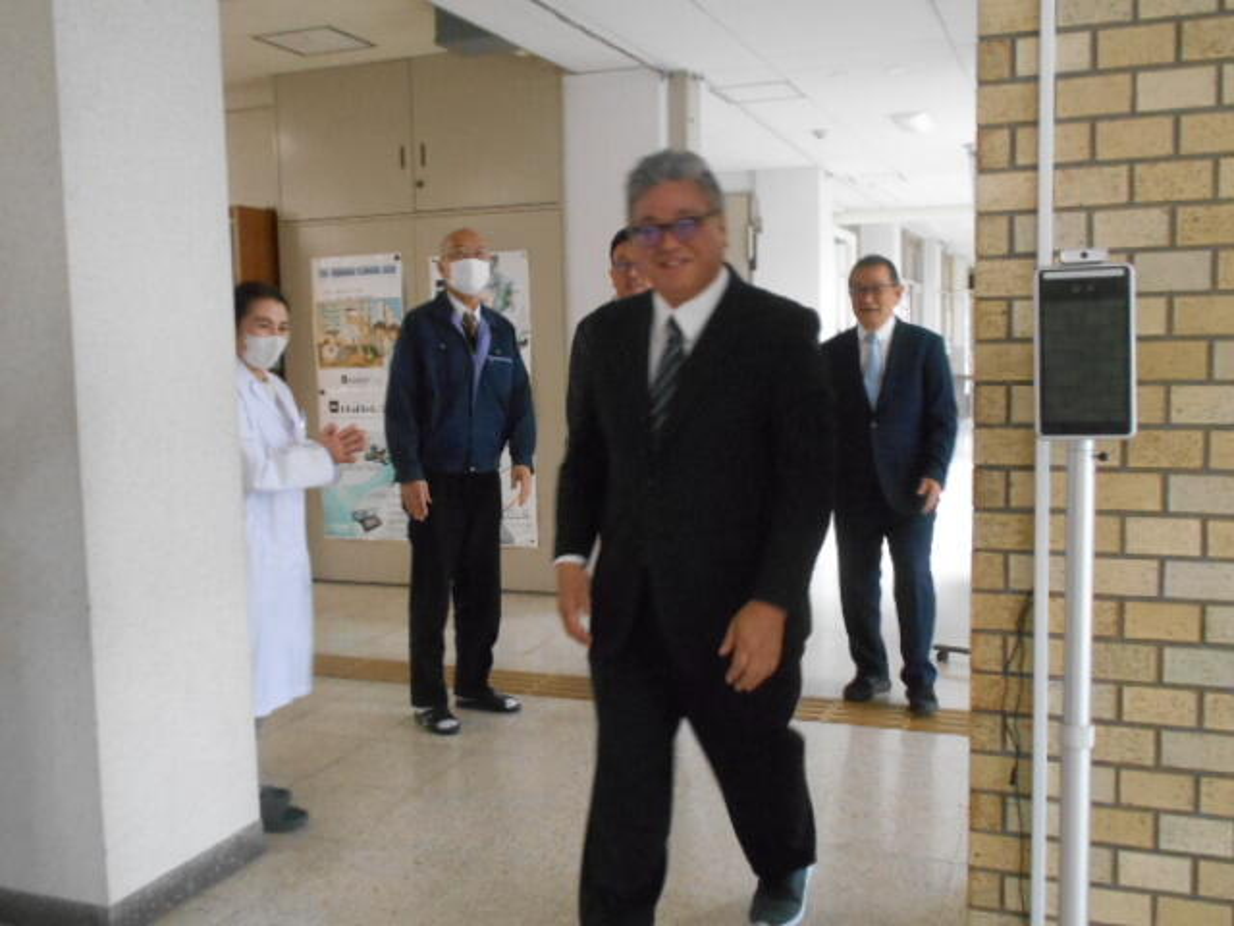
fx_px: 1212
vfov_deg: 41.8
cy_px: 463
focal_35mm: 34
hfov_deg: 54.0
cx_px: 617
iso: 800
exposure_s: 1/40
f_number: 3.6
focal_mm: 5.8
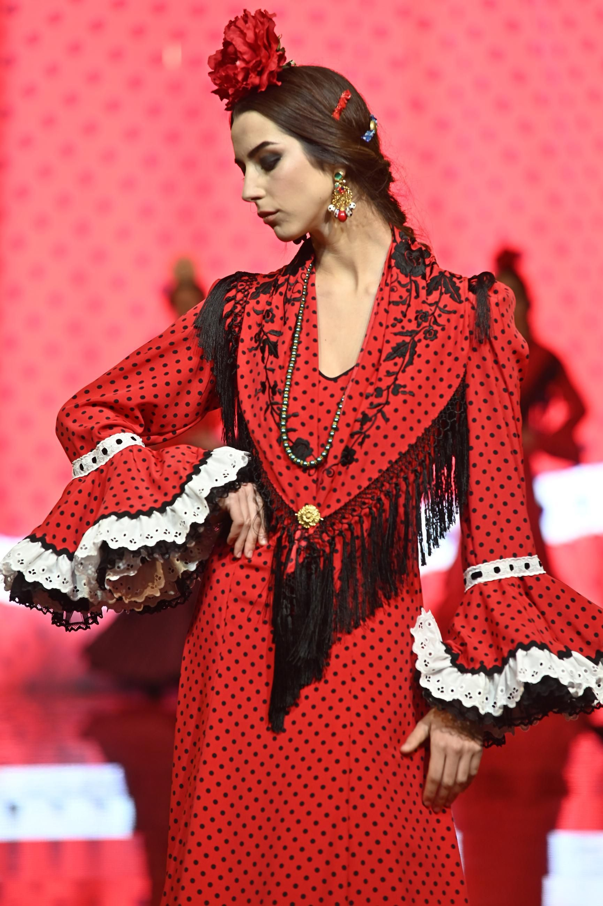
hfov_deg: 8.6
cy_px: 453
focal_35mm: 160
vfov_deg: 12.8
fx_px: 4025
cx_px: 302
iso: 800
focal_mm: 160
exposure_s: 1/320
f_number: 4
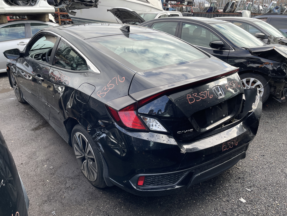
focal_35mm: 26
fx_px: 216
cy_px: 108
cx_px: 144
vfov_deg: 53.1
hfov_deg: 67.3
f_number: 1.6
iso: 32
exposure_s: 1/569
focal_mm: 5.1
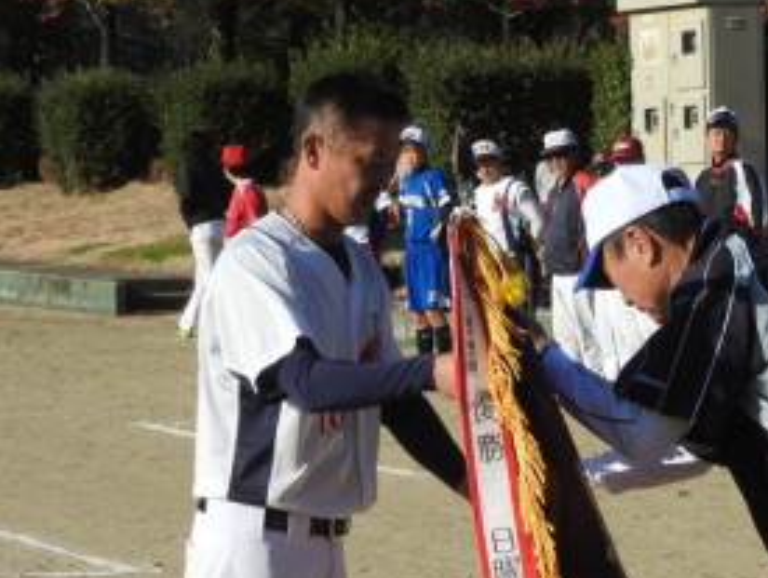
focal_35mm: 207
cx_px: 478
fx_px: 4599
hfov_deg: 9.5
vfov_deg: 7.2
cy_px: 464
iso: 100
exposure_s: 1/800
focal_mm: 17
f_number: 4.8
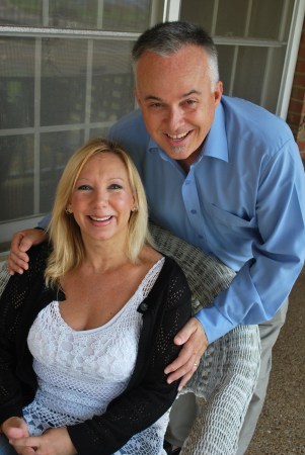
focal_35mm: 42
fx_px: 532
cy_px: 228
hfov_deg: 32.0
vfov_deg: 46.4
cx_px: 152
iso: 125
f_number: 5.6
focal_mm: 28
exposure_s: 1/125
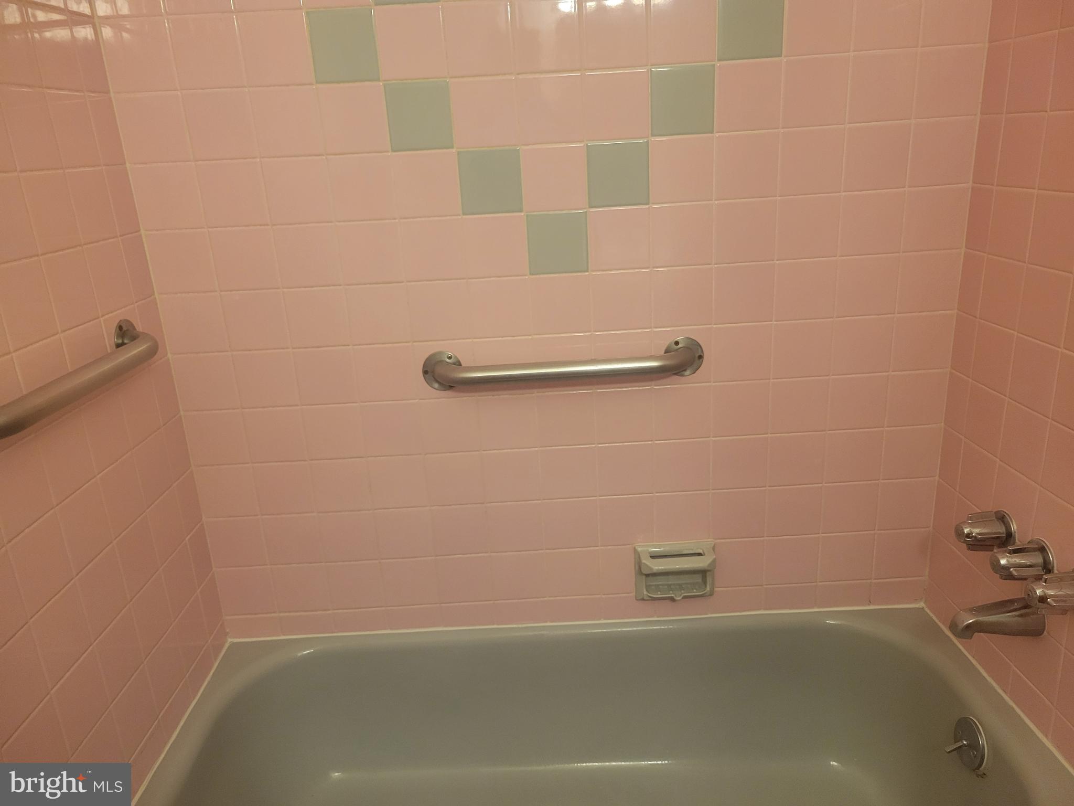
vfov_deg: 53.1
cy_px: 403
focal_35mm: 26
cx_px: 537
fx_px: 807
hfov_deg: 67.3
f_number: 1.8
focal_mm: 5.4
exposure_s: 1/40
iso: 320
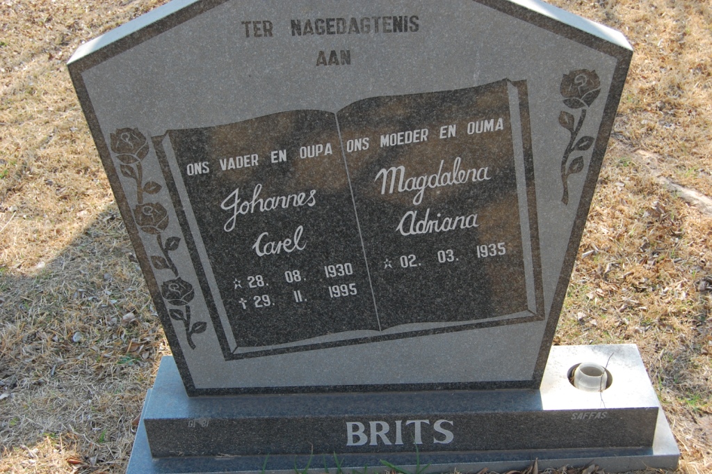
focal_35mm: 46
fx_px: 919
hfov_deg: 42.4
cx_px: 356
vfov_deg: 28.9
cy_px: 237
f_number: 7.1
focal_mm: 31
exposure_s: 1/200
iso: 400
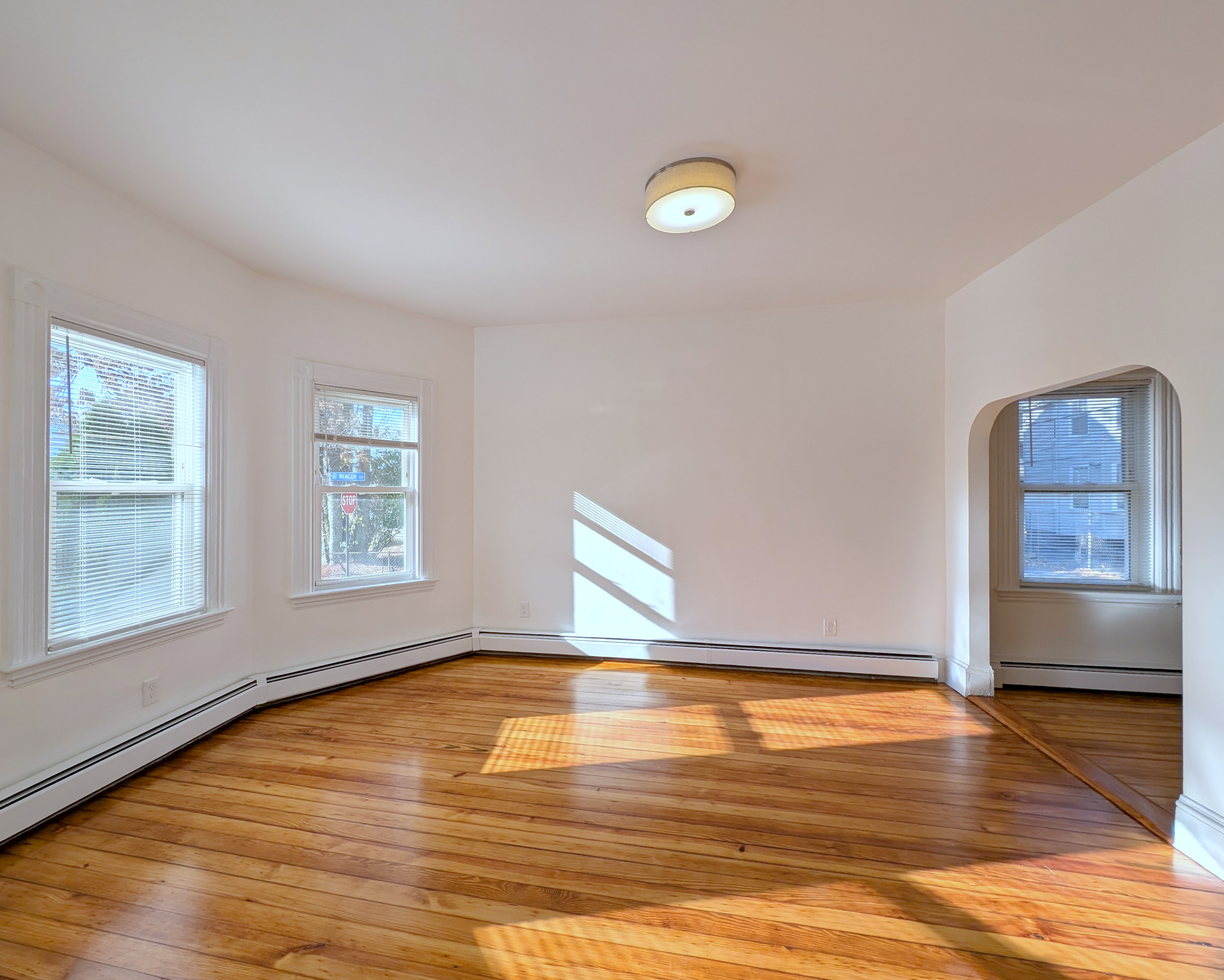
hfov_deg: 104.5
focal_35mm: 13
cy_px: 492
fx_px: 471
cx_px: 550
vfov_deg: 92.2
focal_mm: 2.23
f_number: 1.95
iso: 37
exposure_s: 1/548
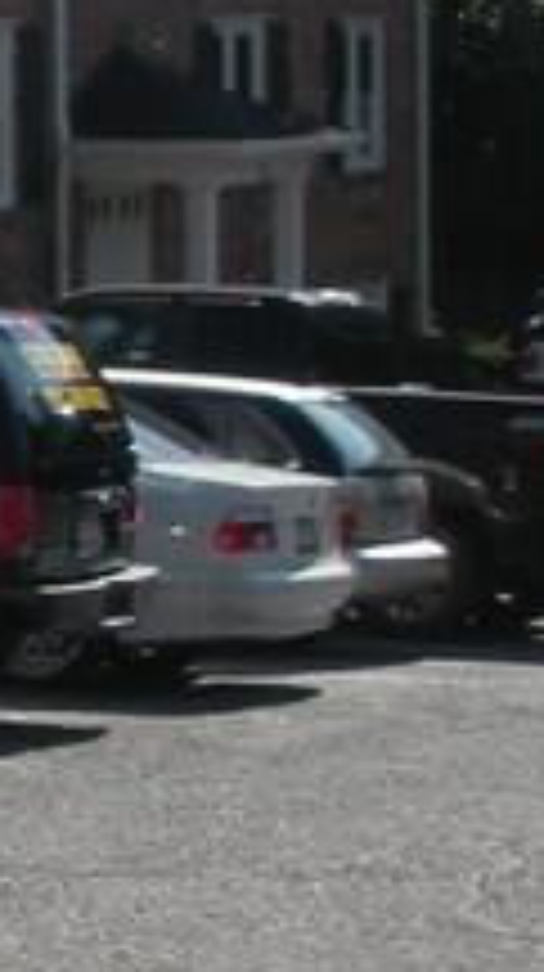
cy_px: 306
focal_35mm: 181
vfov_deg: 11.9
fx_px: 4656
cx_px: -1340
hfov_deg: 6.0
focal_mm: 6.3
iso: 64
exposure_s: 1/710
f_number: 3.5
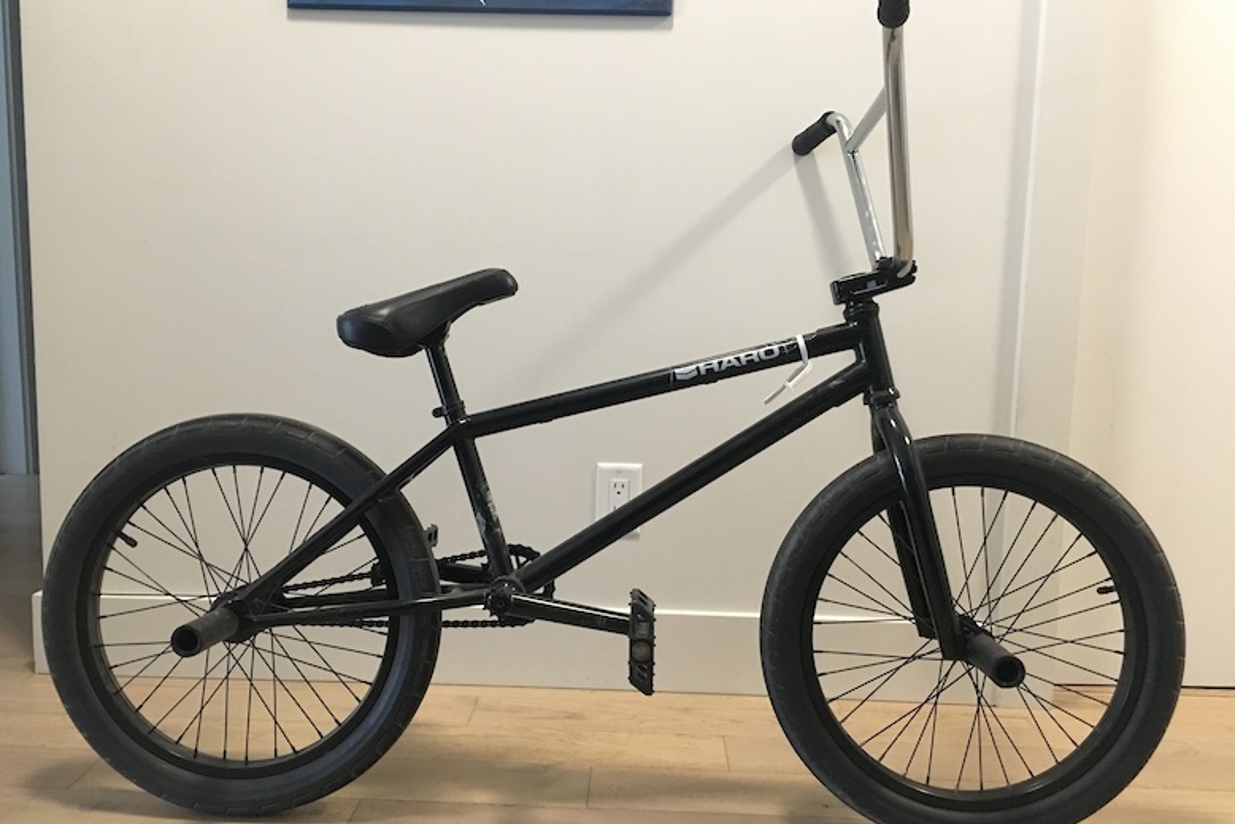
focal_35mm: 31
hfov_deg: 60.3
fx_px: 1064
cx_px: 608
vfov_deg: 42.3
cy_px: 421
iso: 320
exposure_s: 1/15
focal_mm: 4.15
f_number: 2.2
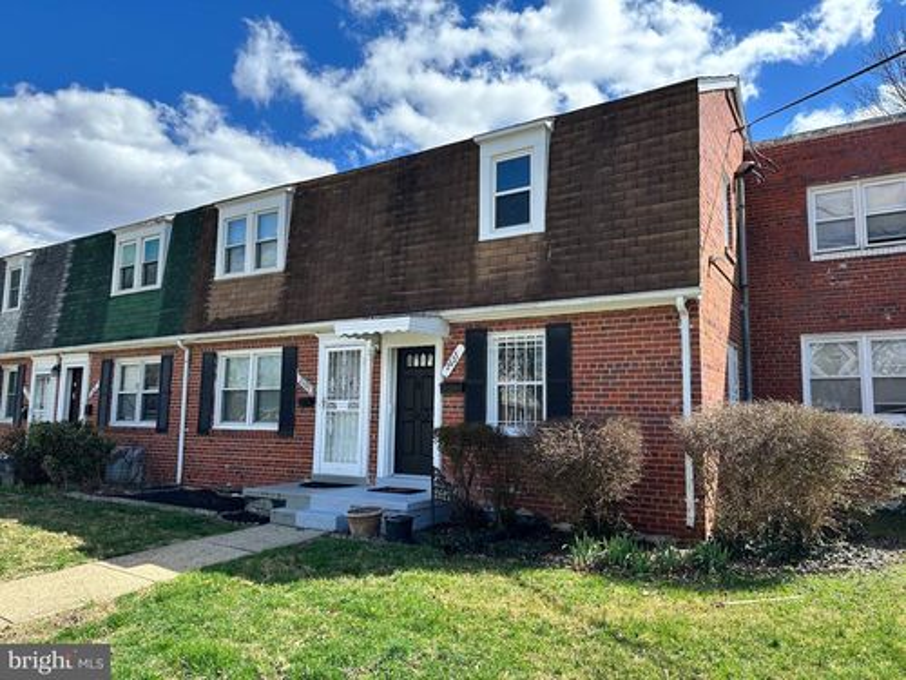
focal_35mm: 24
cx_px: 453
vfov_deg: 56.8
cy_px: 340
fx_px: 628
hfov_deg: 71.6
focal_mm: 6.86
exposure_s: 1/2660
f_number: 1.78
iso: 80
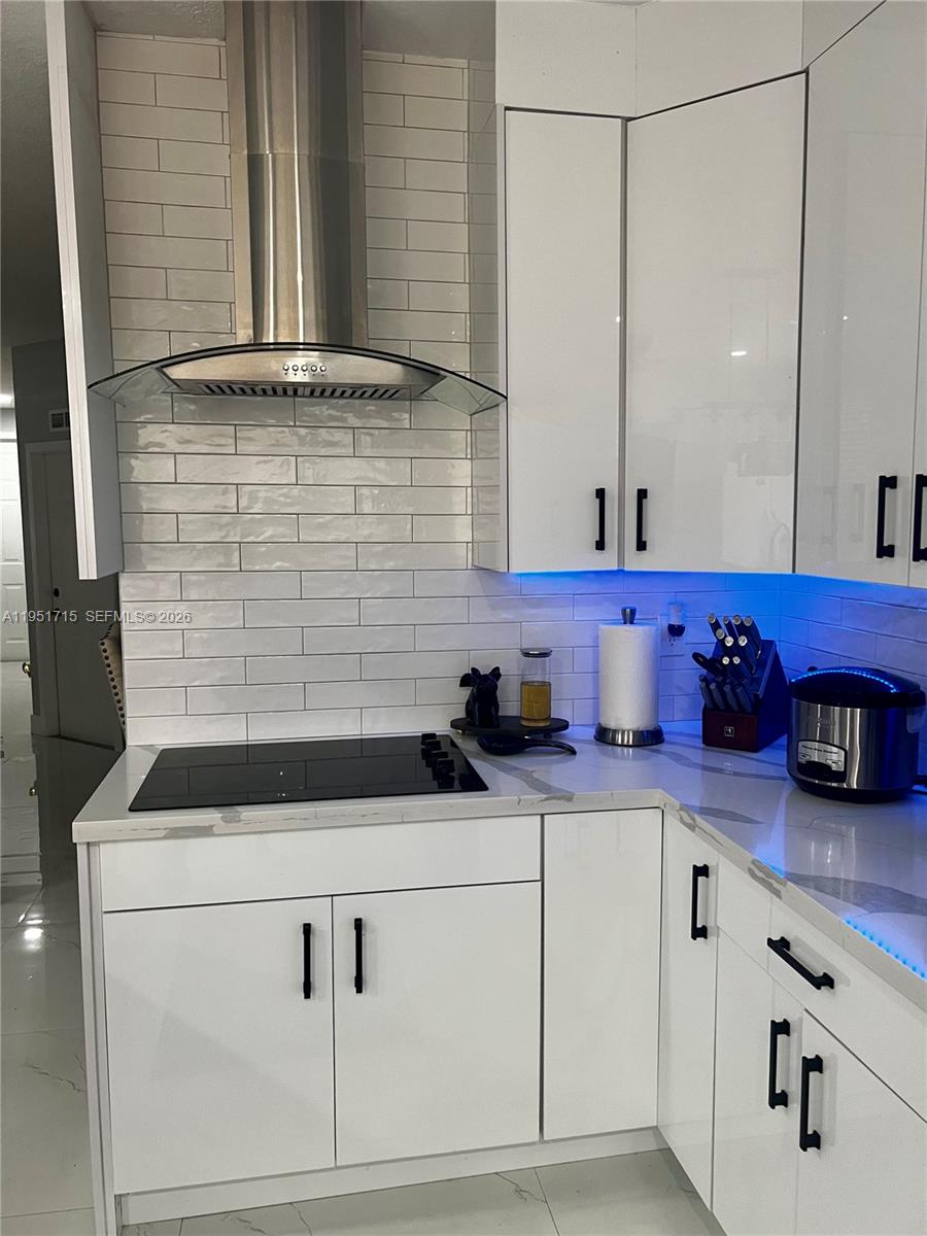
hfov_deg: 53.1
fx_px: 928
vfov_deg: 67.3
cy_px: 618
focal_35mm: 26
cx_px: 464
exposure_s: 1/60
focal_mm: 5.7
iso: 80
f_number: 1.5
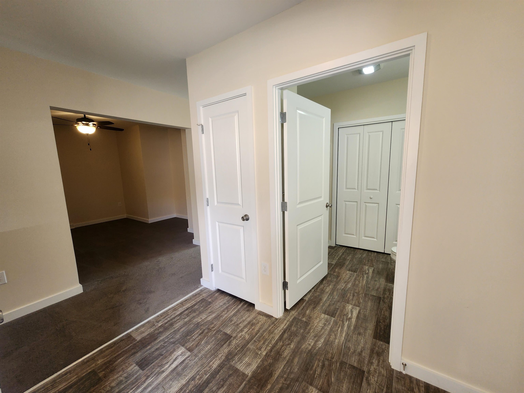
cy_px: 196
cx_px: 262
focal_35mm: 13
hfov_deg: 106.2
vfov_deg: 89.9
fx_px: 197
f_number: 2.2
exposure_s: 1/60
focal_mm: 2.2
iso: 160
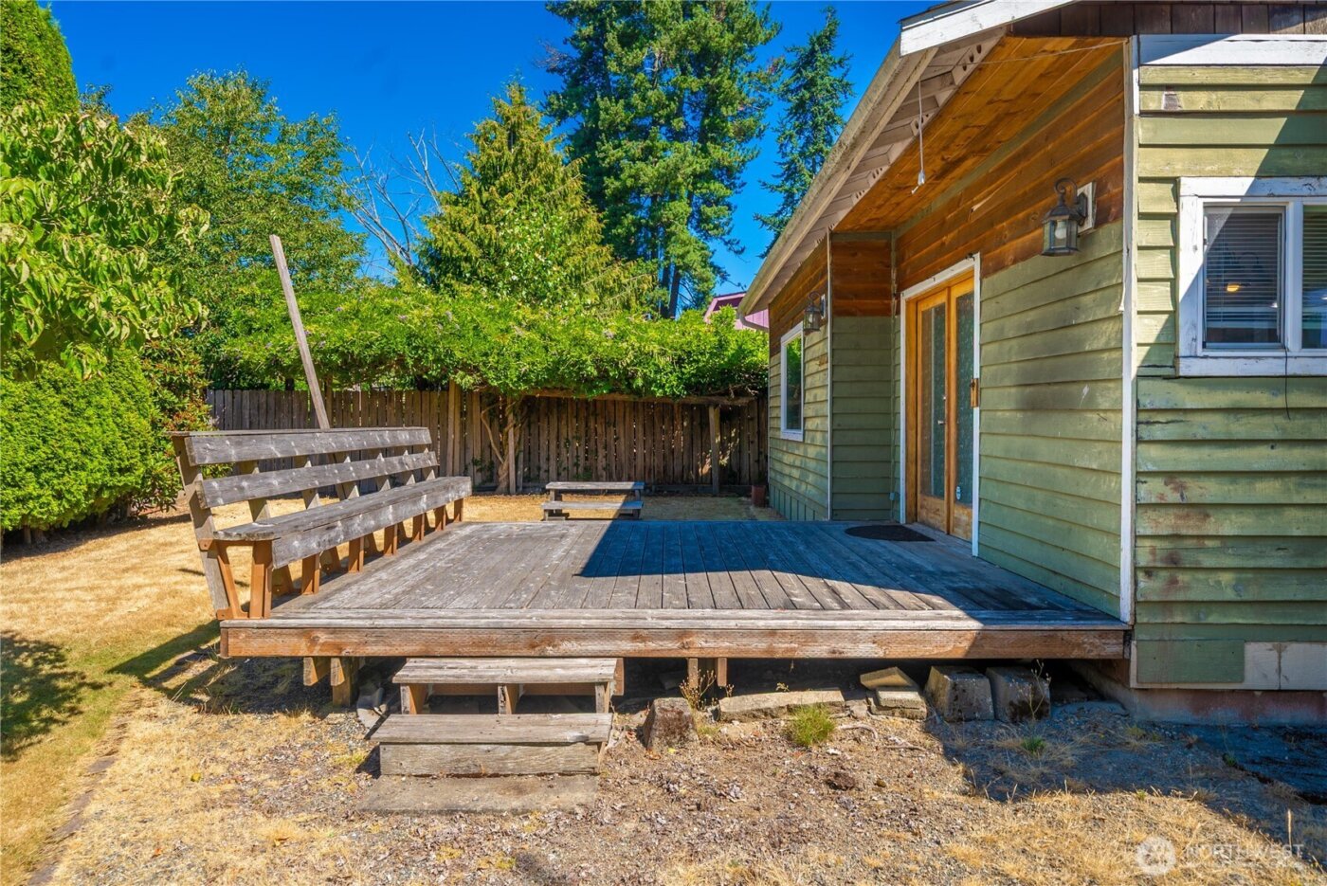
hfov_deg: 76.1
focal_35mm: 23
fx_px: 848
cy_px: 443
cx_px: 664
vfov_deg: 55.2
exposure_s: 1/100
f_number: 7.1
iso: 80
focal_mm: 23
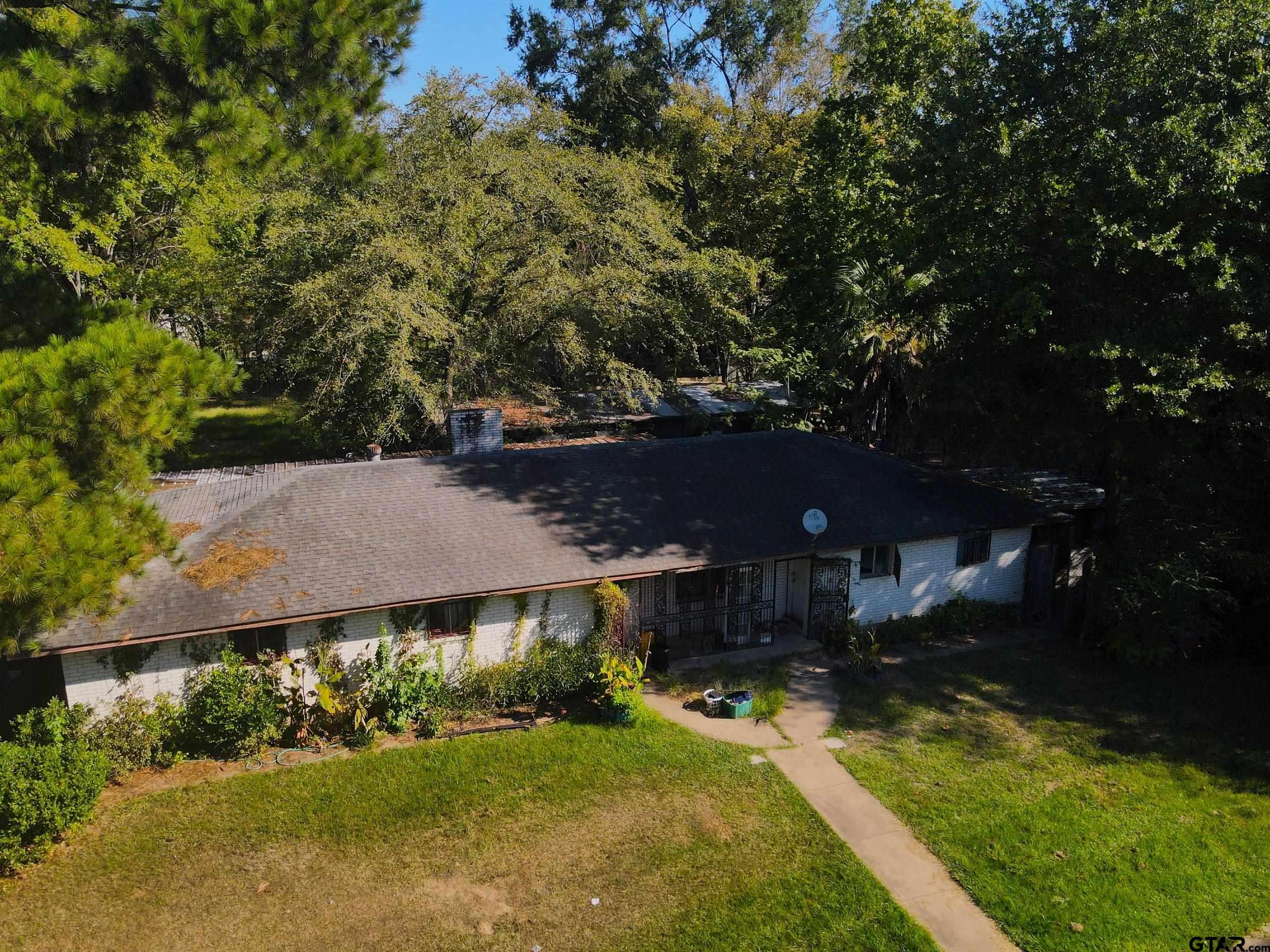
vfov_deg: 56.8
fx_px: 881
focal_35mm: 24
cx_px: 635
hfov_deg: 71.6
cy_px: 476
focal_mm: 4.5
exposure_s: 1/1000
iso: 100
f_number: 2.8
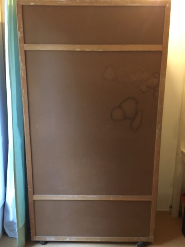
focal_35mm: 29
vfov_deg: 61.7
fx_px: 207
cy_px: 124
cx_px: 92
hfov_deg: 48.2
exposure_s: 1/17
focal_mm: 4.15
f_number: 2.2
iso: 400
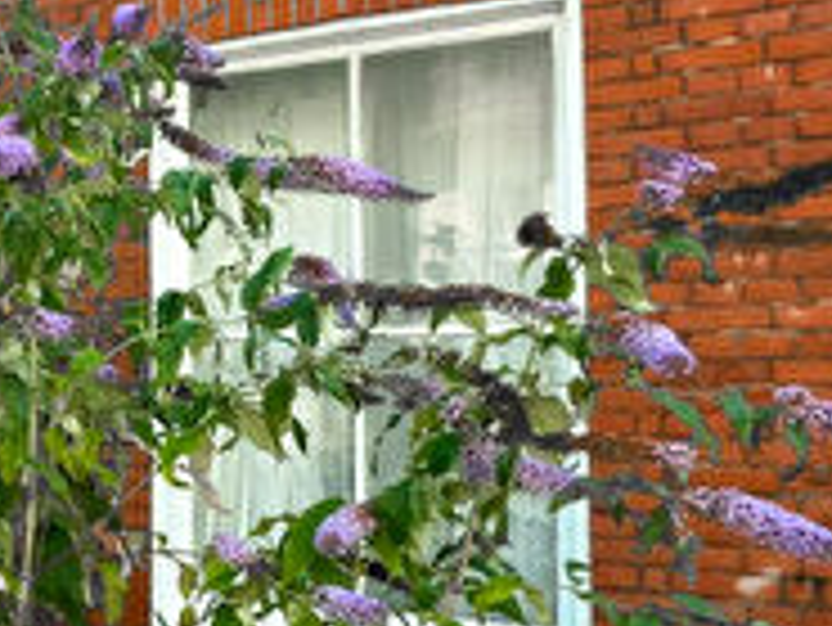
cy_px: 349
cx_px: -364
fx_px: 1275
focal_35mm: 53
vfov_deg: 27.5
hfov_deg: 27.2
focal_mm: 2.22
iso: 40
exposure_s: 1/750
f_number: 2.2
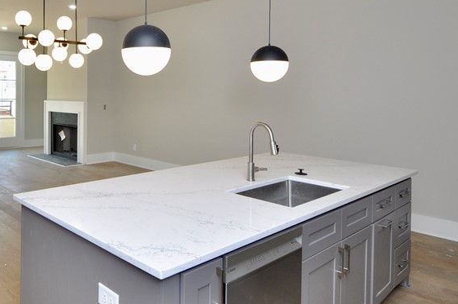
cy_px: 93
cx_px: 128
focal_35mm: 29
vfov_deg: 43.9
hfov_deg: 61.0
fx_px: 368
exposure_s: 1/100
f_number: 5
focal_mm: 10
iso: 400
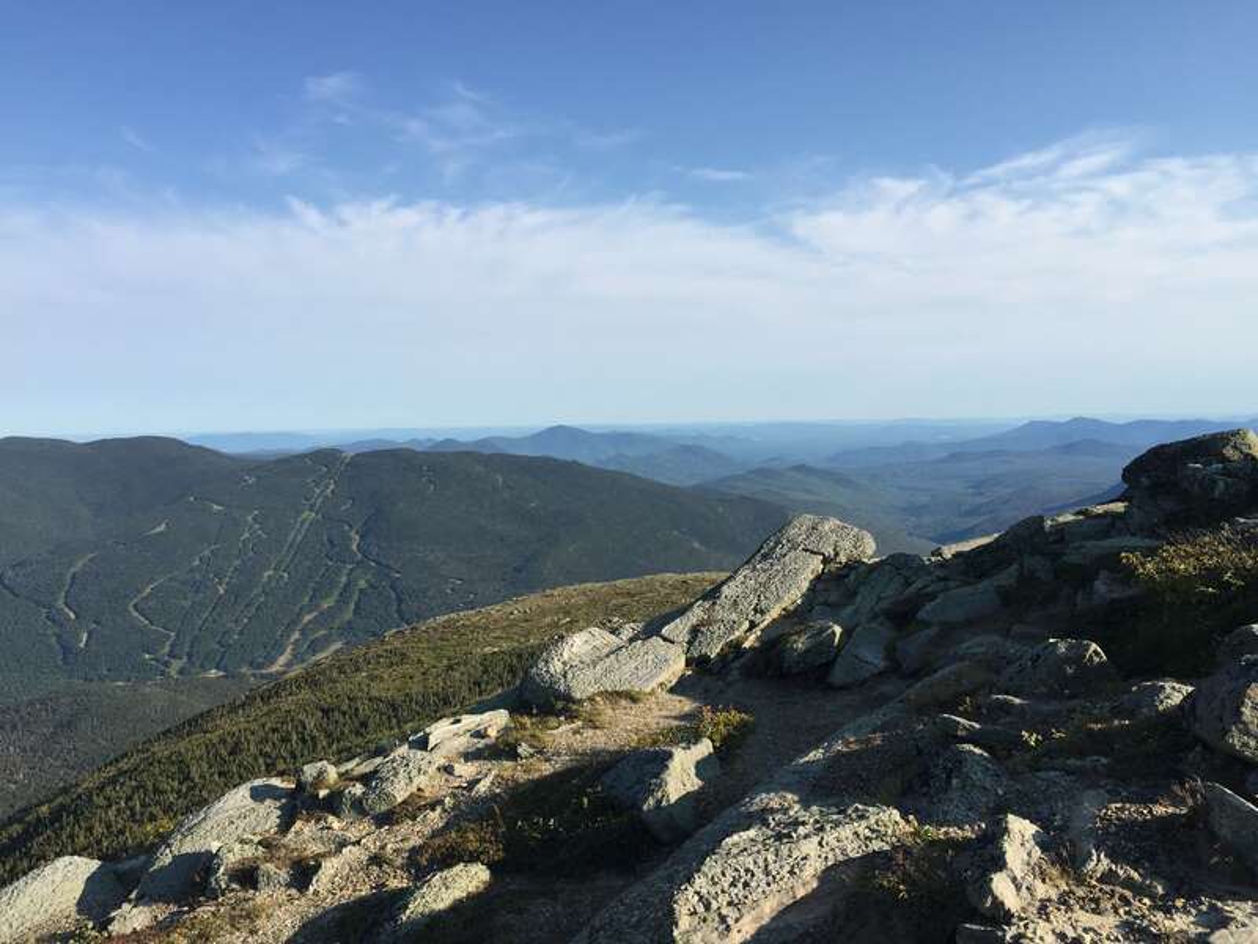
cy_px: 472
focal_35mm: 29
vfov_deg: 48.2
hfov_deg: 61.7
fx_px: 1054
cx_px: 629
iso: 32
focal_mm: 4.15
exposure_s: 1/1647
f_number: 2.2
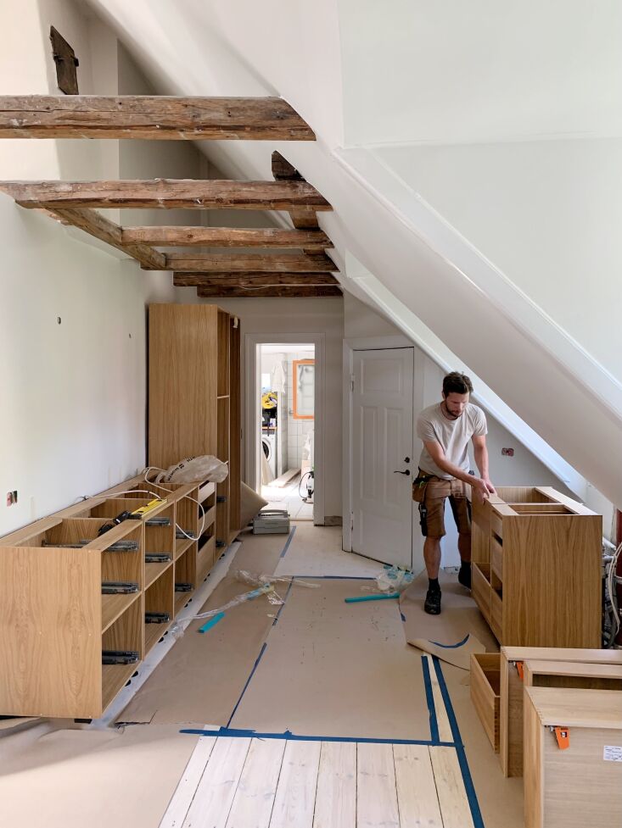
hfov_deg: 53.1
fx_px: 623
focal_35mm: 26
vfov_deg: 67.3
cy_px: 414
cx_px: 311
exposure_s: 1/99
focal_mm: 4.25
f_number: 1.8
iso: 100
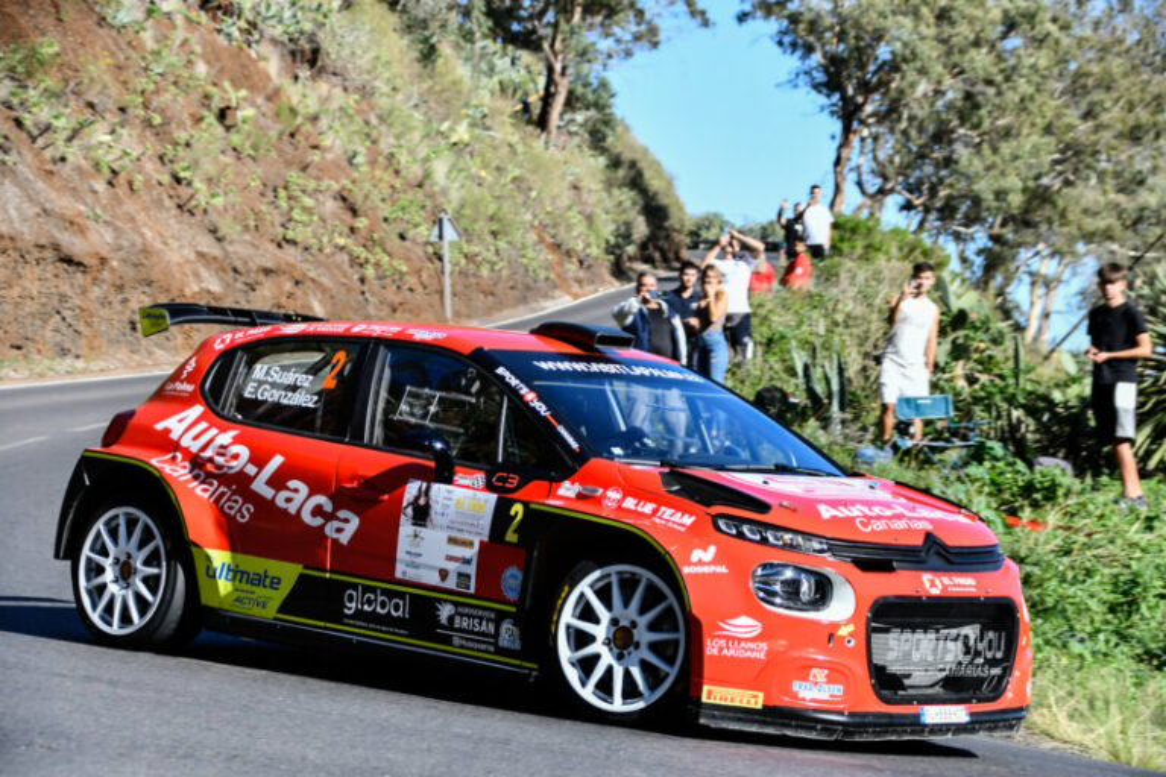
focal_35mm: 99
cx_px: 583
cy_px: 388
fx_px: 3206
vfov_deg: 13.8
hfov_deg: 20.6
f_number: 5
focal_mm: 66
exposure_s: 1/800
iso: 200
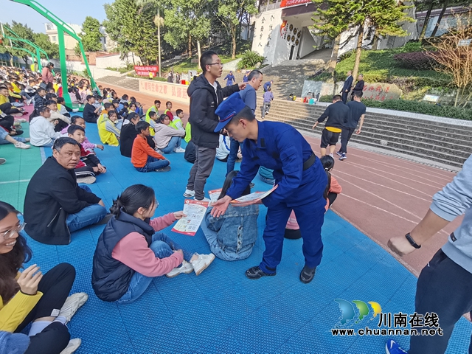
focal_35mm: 17
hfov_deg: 91.0
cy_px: 177
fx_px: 232
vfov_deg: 74.7
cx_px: 236
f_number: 2.4
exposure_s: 1/235
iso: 50
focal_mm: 1.78
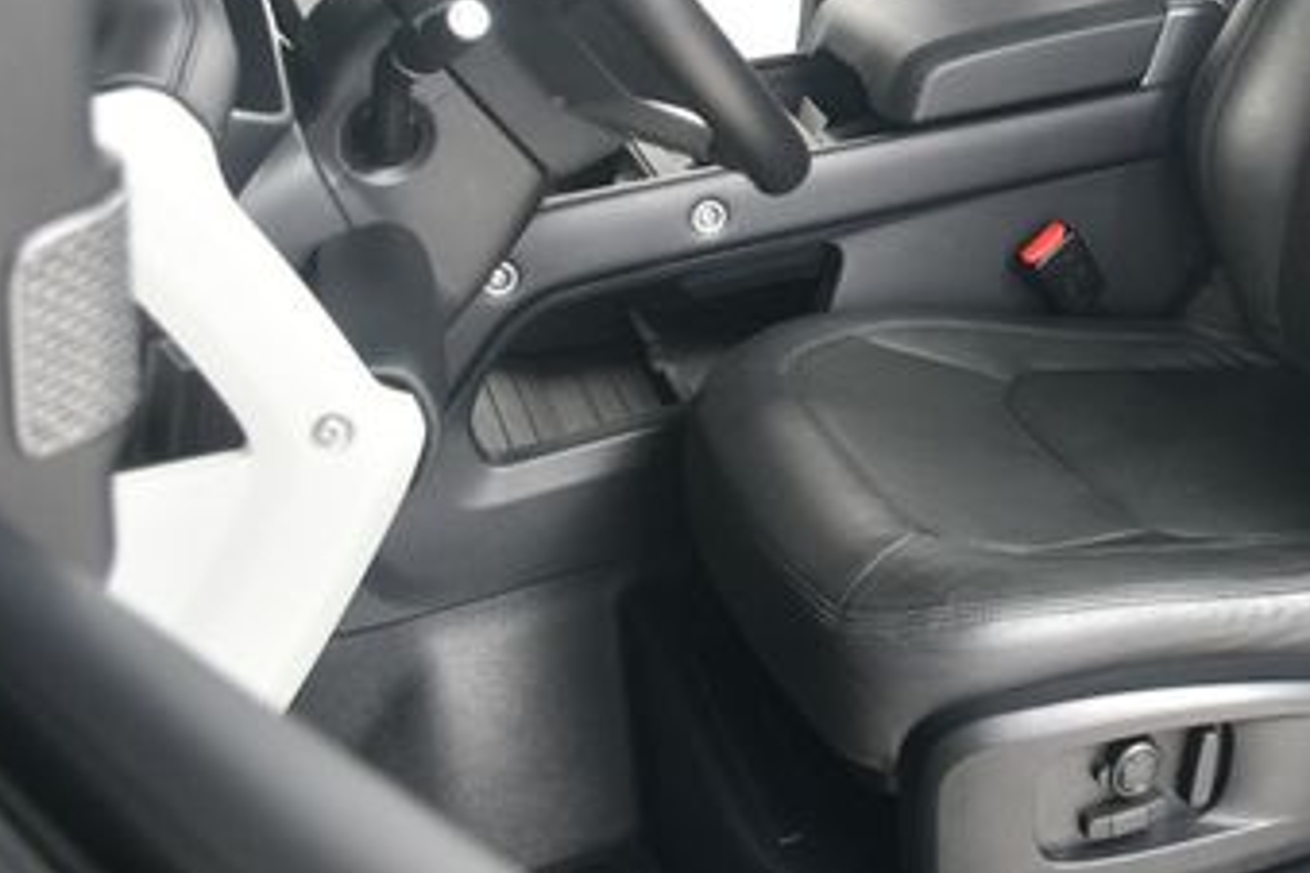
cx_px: 1186
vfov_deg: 25.5
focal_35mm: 51
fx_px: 1856
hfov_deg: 36.4
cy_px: 54
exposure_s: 1/160
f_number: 4
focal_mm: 18
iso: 100
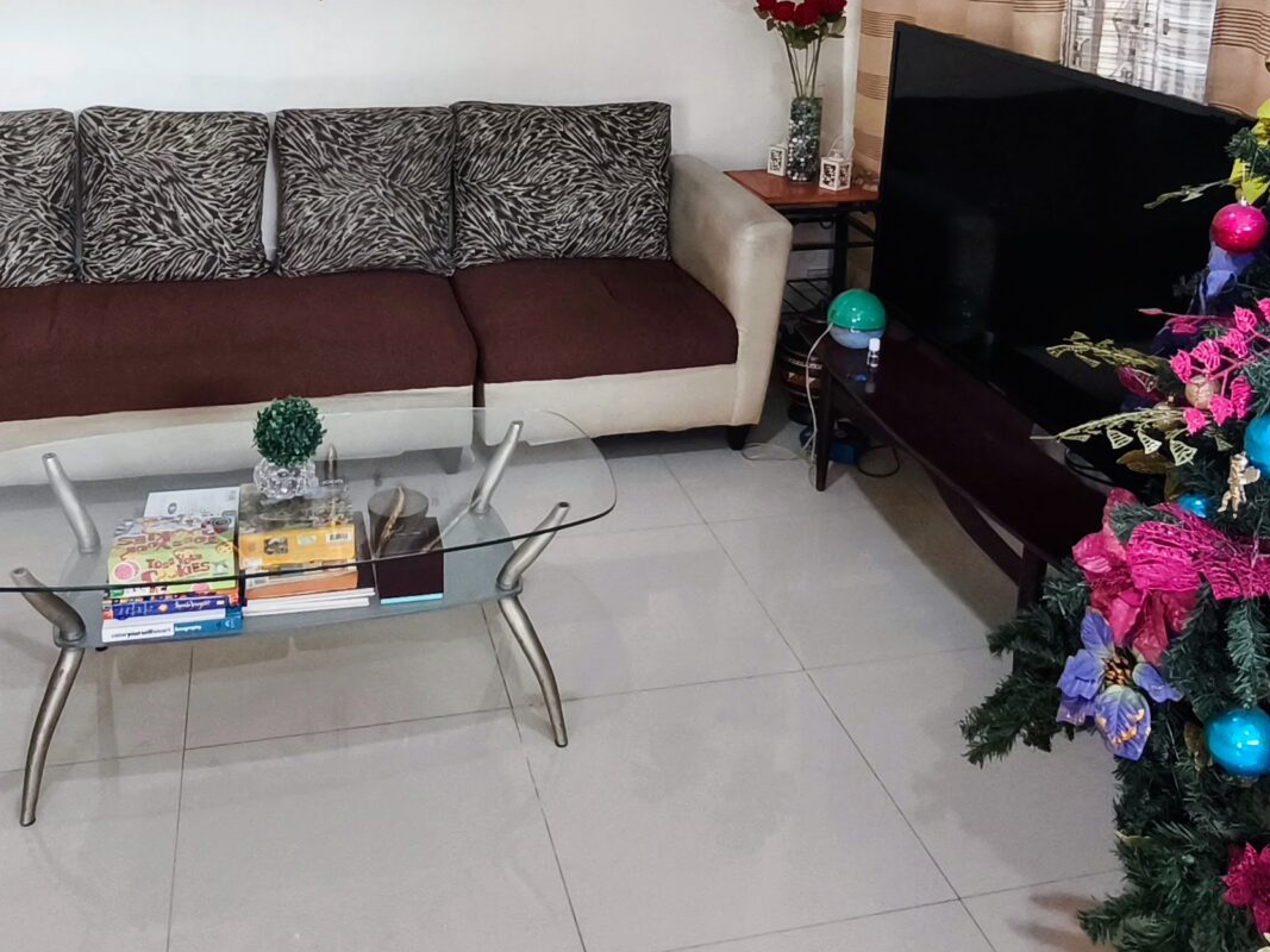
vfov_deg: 38.4
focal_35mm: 36
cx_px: 562
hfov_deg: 51.2
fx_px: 1321
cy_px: 211
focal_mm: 1.91
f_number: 2.2
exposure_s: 1/30
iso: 500
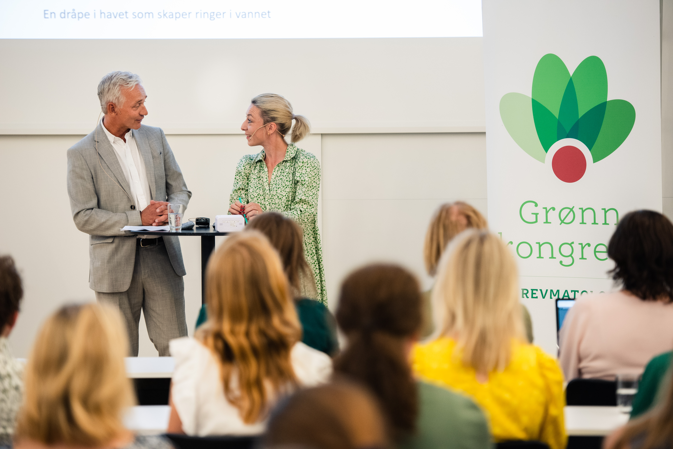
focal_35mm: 135
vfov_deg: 10.2
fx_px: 2525
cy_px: 224
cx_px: 336
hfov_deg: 15.2
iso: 1600
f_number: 3.2
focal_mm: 135
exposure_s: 1/250
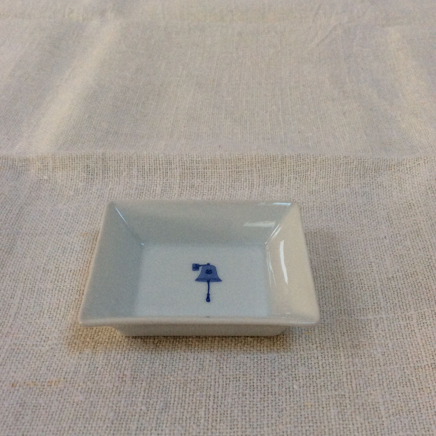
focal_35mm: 38
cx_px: 217
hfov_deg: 43.9
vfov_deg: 43.8
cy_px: 239
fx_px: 541
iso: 100
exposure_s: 1/25
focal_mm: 3.3
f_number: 2.4
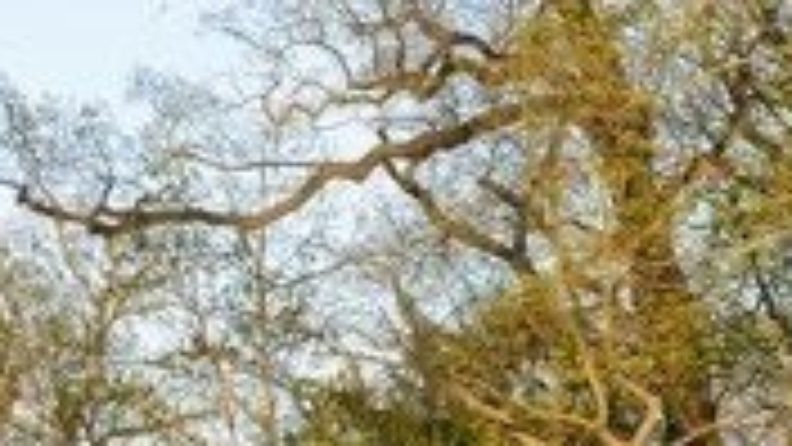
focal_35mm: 236
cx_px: 626
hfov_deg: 9.1
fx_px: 4956
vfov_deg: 5.1
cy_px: 541
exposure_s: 1/200
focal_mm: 50
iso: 250
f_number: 8
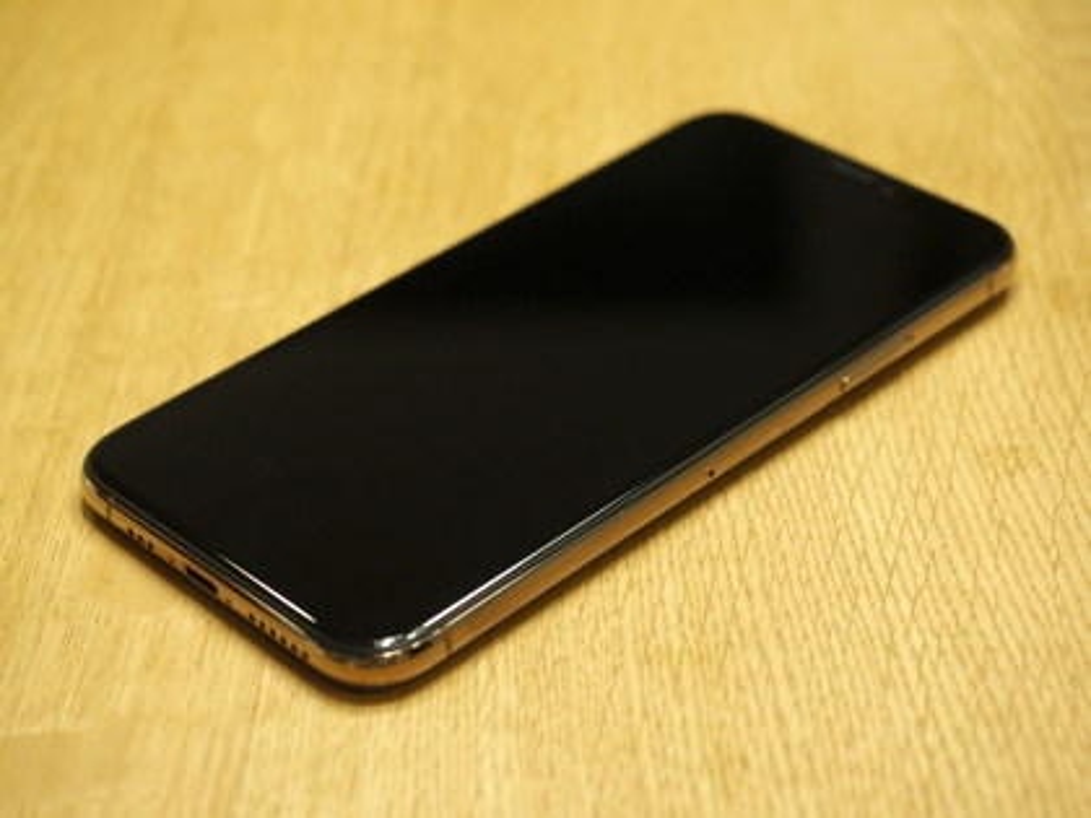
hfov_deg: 24.4
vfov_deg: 18.4
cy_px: 409
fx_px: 2521
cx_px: 546
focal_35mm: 80
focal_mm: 40
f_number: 4
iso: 1250
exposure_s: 1/100
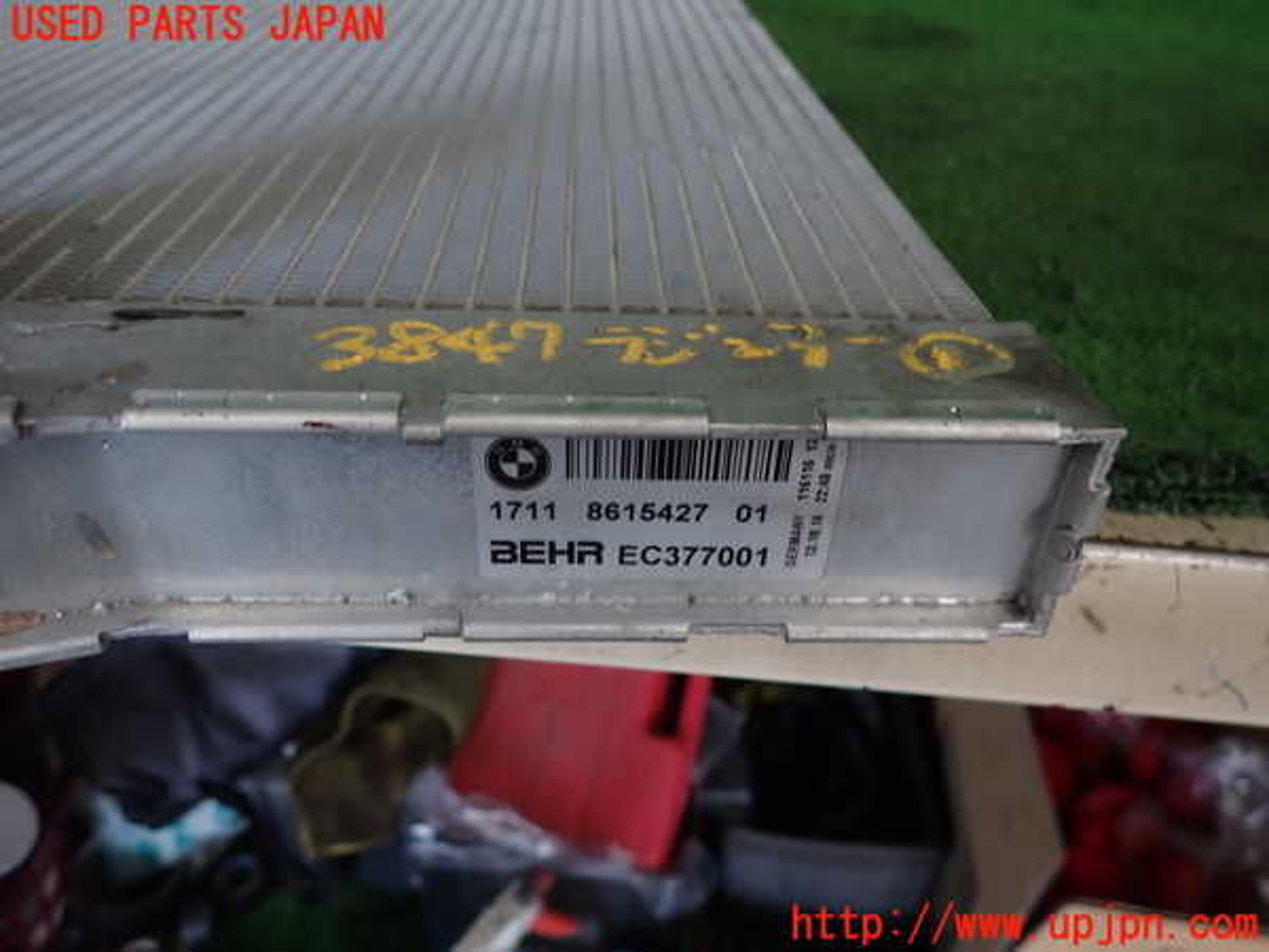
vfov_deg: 54.9
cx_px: 634
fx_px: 916
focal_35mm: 25
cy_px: 476
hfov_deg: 69.4
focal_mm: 4.5
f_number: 2
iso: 200
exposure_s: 1/60
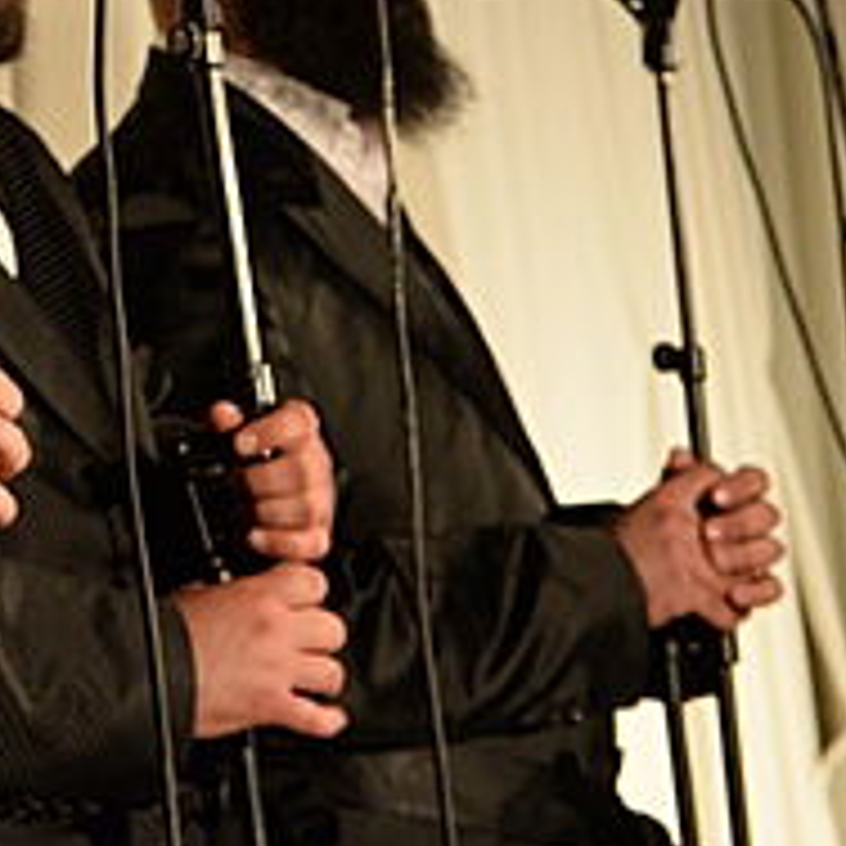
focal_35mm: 210
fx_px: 5807
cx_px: -864
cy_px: -346
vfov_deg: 8.2
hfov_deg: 7.9
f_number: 8
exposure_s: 1/320
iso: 2500
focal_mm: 58
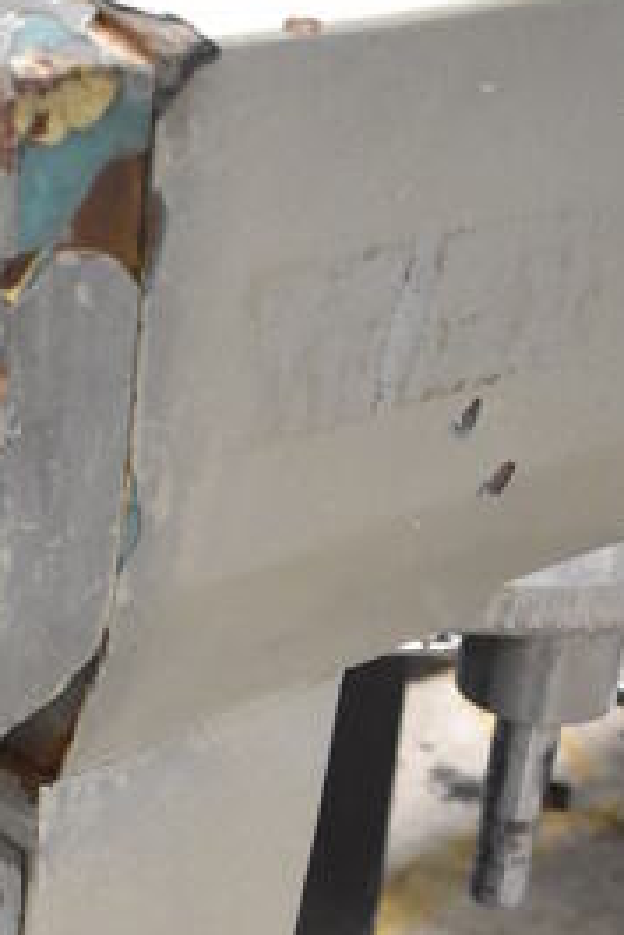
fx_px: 2415
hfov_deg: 14.6
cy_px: 1166
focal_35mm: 93
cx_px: 56
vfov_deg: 20.3
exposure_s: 1/125
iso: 4000
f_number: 3.5
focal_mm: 18
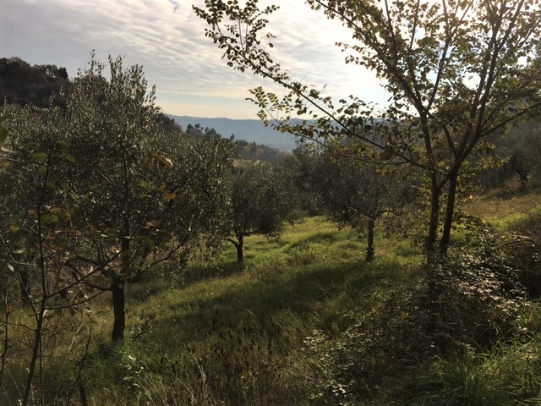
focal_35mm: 29
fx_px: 453
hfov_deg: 61.7
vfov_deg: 48.2
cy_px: 203
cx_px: 270
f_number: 2.2
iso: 25
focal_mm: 4.15
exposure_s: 1/1972
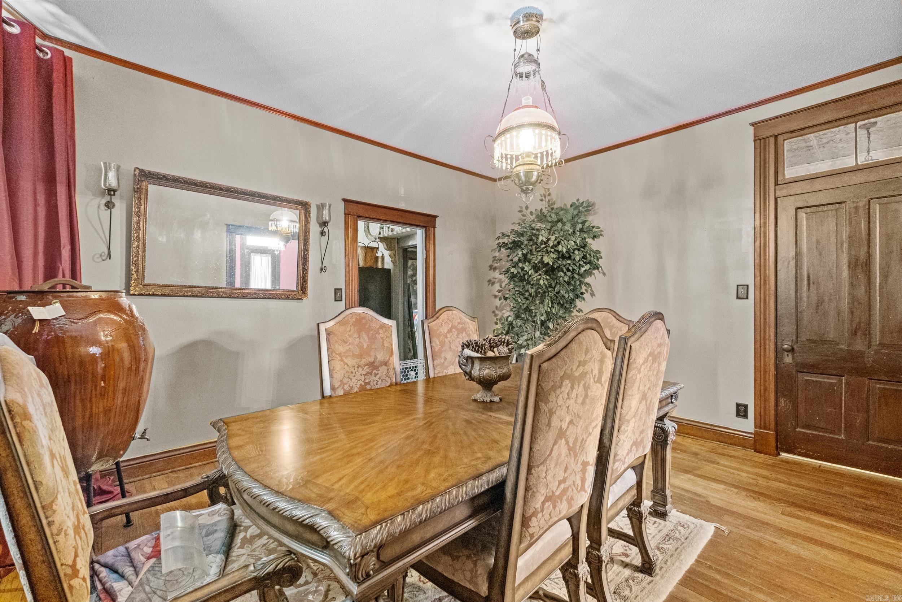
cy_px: 301
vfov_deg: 77.3
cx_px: 451
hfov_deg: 100.4
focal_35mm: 15
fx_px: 376
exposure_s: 1.5
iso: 1600
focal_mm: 10
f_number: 4.5
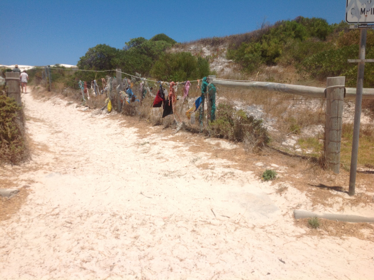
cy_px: 140
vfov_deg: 40.6
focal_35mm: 35
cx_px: 187
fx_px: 378
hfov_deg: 52.7
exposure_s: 1/3788
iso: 50
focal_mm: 4.28
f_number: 2.4
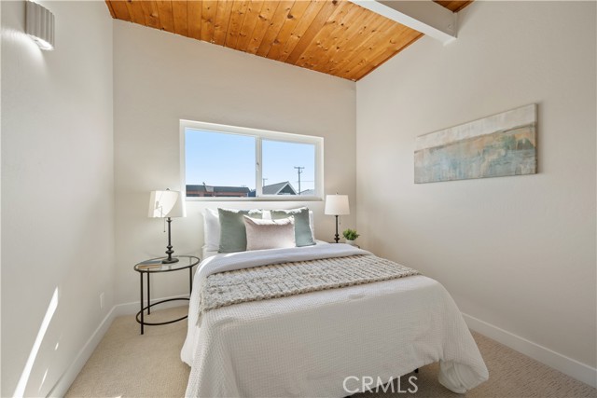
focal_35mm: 14
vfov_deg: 81.2
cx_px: 298
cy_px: 199
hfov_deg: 104.2
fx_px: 232
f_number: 8
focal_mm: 14
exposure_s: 1/30
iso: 100
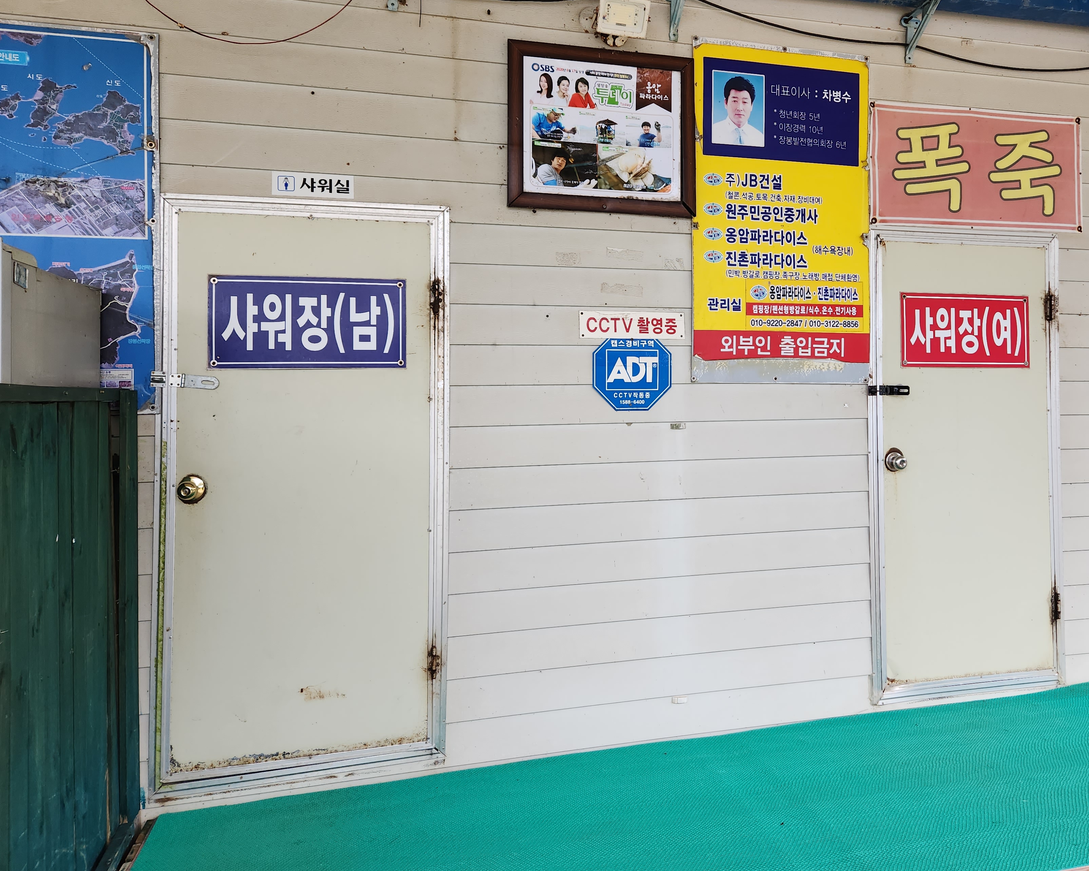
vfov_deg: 51.3
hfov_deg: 61.6
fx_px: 903
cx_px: 663
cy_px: 362
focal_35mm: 28
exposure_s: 1/180
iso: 100
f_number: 1.8
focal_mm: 5.4
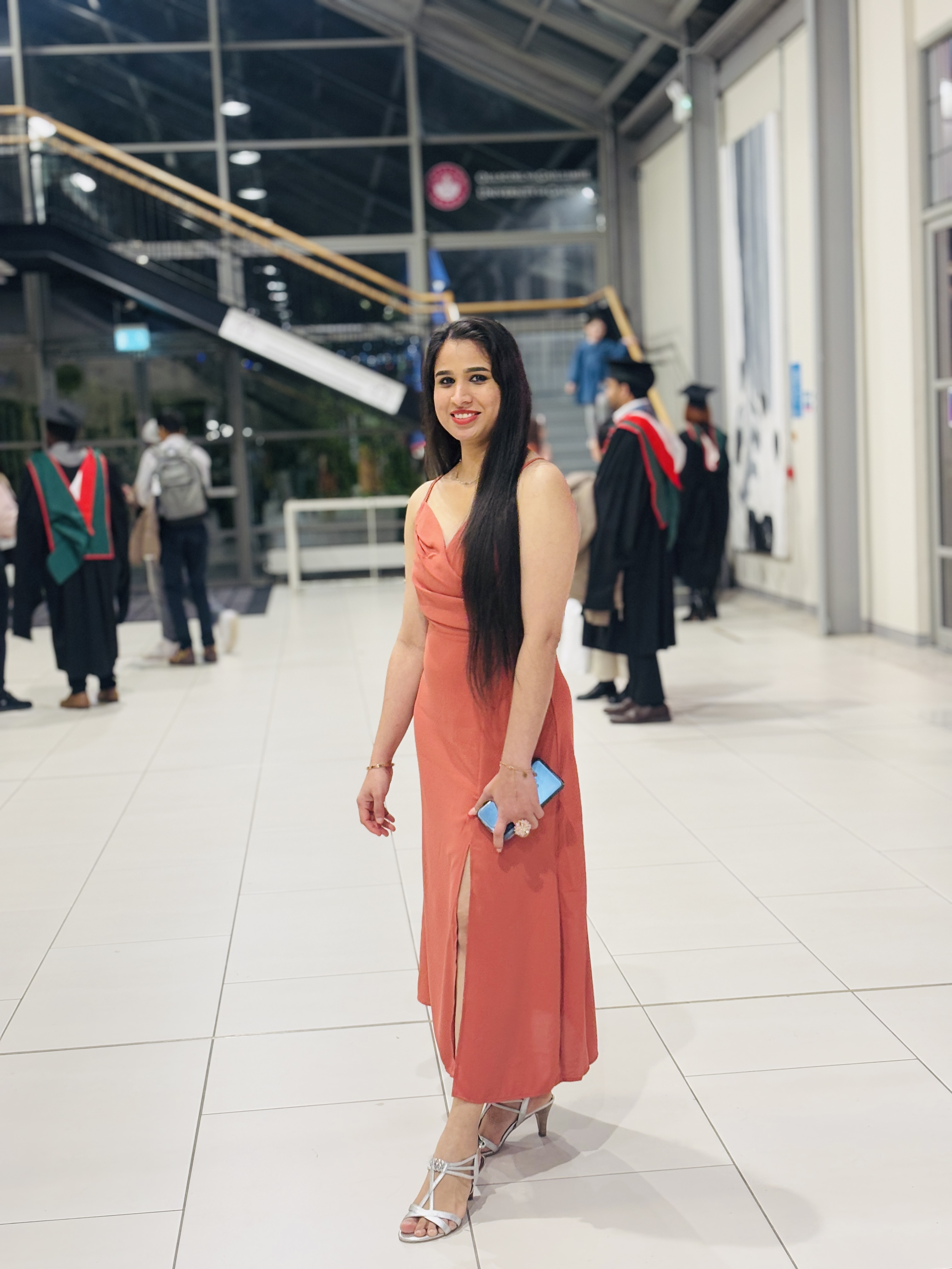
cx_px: 476
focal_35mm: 52
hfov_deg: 28.0
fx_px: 1907
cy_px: 634
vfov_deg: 36.8
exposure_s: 1/33
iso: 200
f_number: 1.6
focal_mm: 5.96
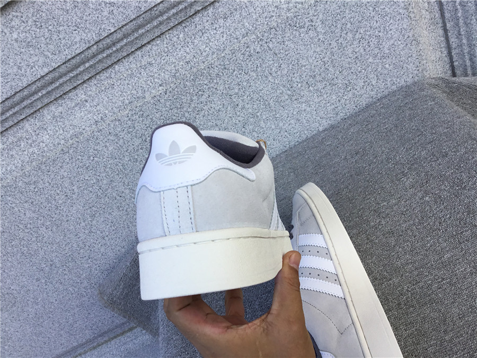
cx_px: 238
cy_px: 179
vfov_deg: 45.4
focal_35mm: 31
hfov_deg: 58.4
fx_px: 427
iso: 25
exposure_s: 1/206
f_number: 2.4
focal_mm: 3.3
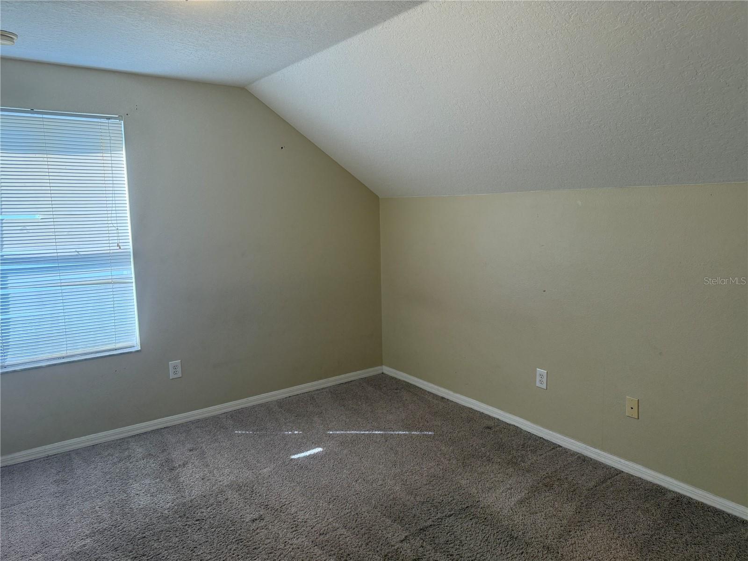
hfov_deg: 71.6
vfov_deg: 56.8
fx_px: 519
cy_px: 280
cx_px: 374
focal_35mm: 24
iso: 160
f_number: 1.78
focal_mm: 6.76
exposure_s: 1/184
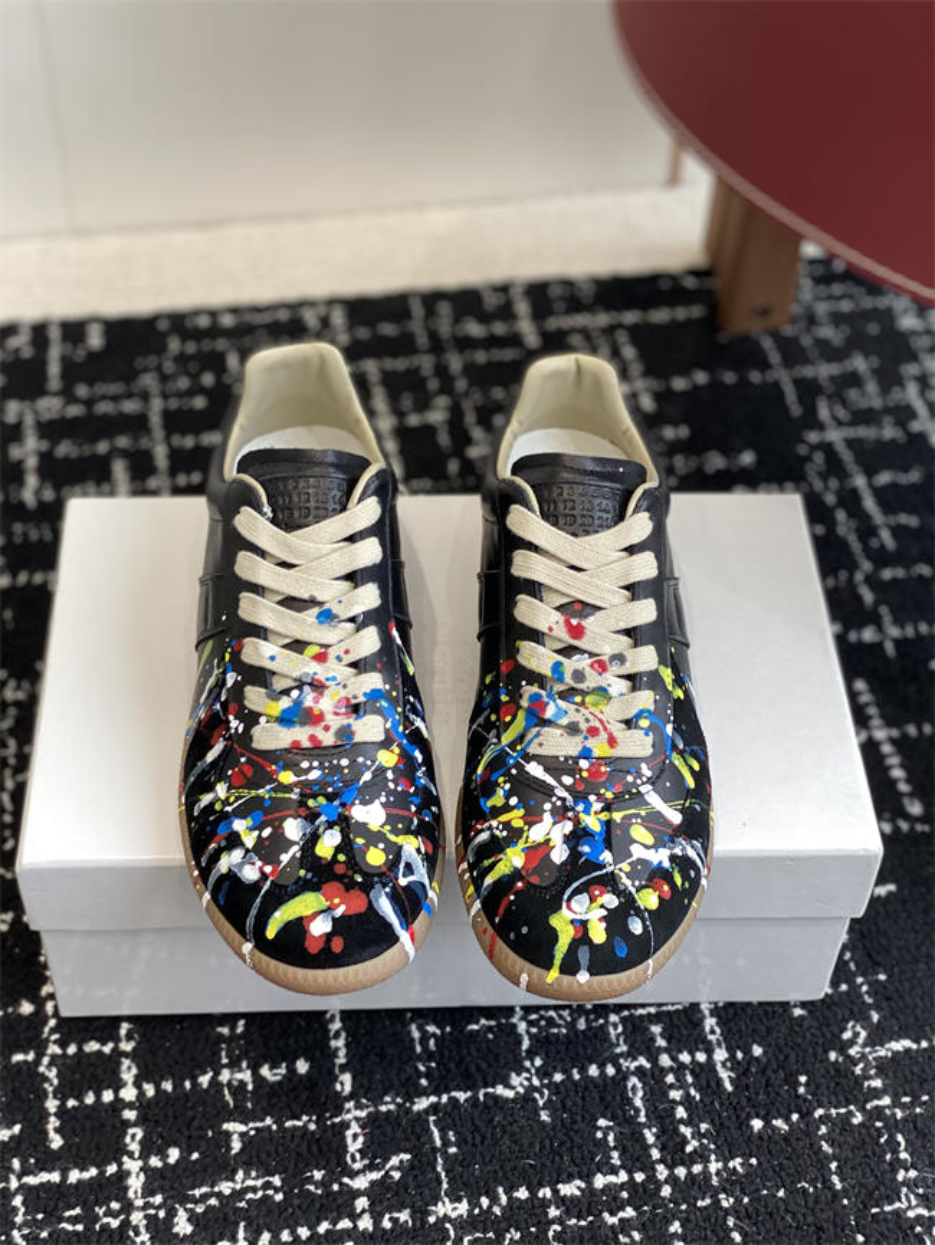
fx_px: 1872
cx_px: 468
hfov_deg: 28.0
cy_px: 622
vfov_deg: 36.8
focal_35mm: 52
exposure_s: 1/122
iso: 50
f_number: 2
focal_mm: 6
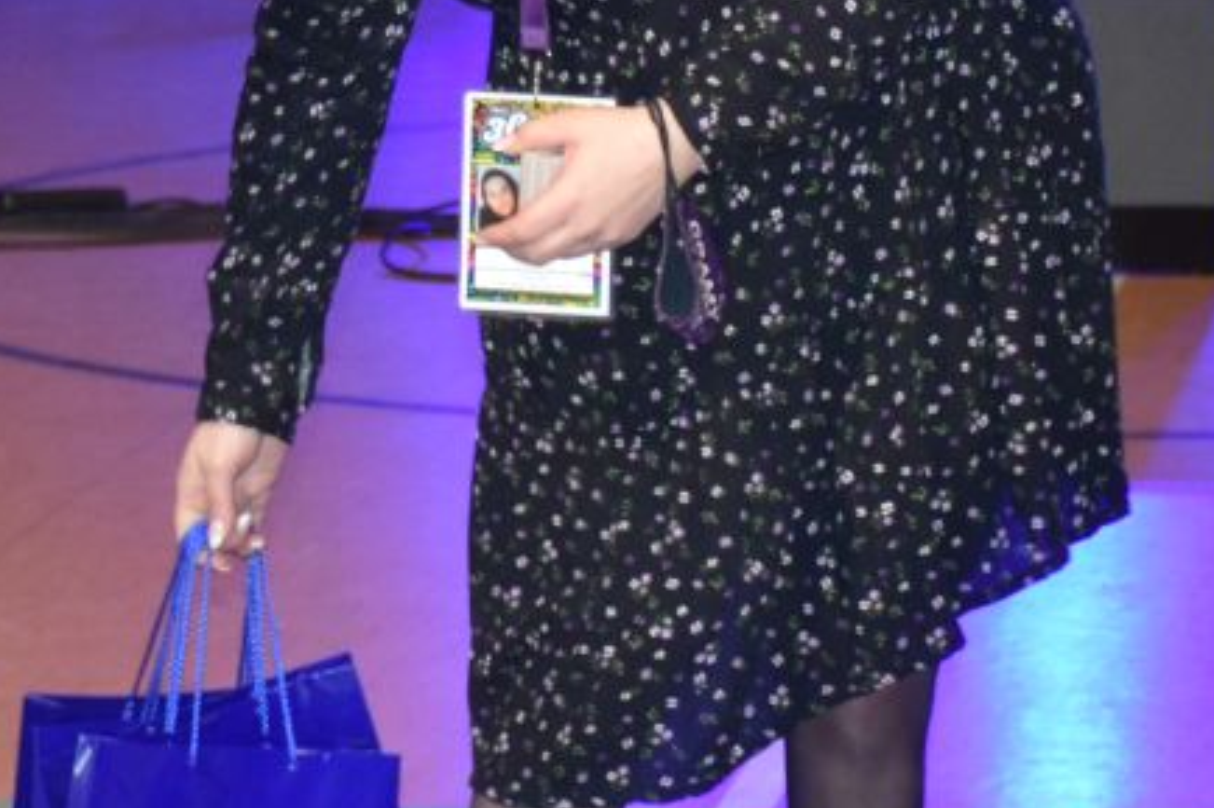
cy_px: 49
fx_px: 8388
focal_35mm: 249
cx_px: 476
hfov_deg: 8.3
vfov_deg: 5.5
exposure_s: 1/60
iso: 1100
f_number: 4.5
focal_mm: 45
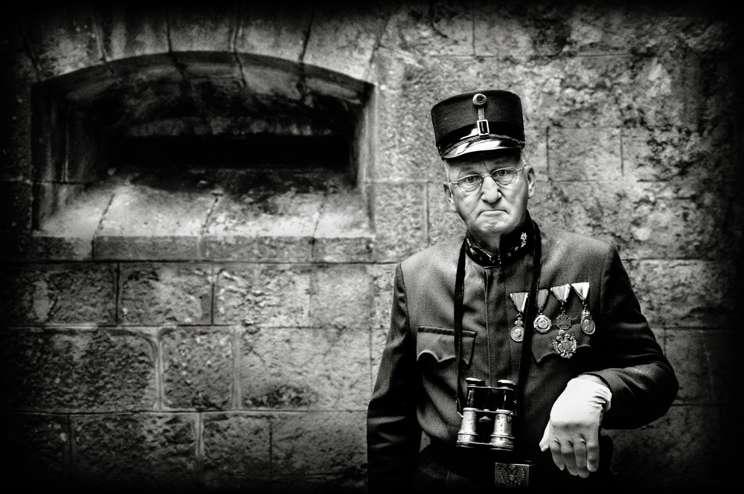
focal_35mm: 82
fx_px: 1703
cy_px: 247
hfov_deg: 24.6
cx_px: 372
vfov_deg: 16.5
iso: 200
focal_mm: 55
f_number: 9
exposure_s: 1/8
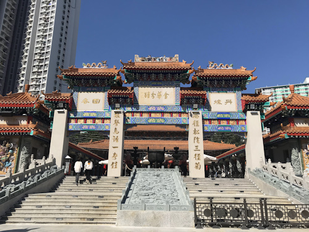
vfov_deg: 49.7
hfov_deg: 63.4
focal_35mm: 28
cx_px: 154
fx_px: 250
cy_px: 116
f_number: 1.8
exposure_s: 1/3546
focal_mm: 3.99
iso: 20
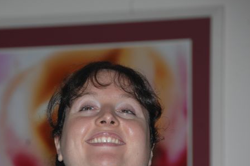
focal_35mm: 362
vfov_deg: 3.8
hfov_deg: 5.7
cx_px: 99
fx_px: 2509
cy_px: 112
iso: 200
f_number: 5.6
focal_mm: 170
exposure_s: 1/200
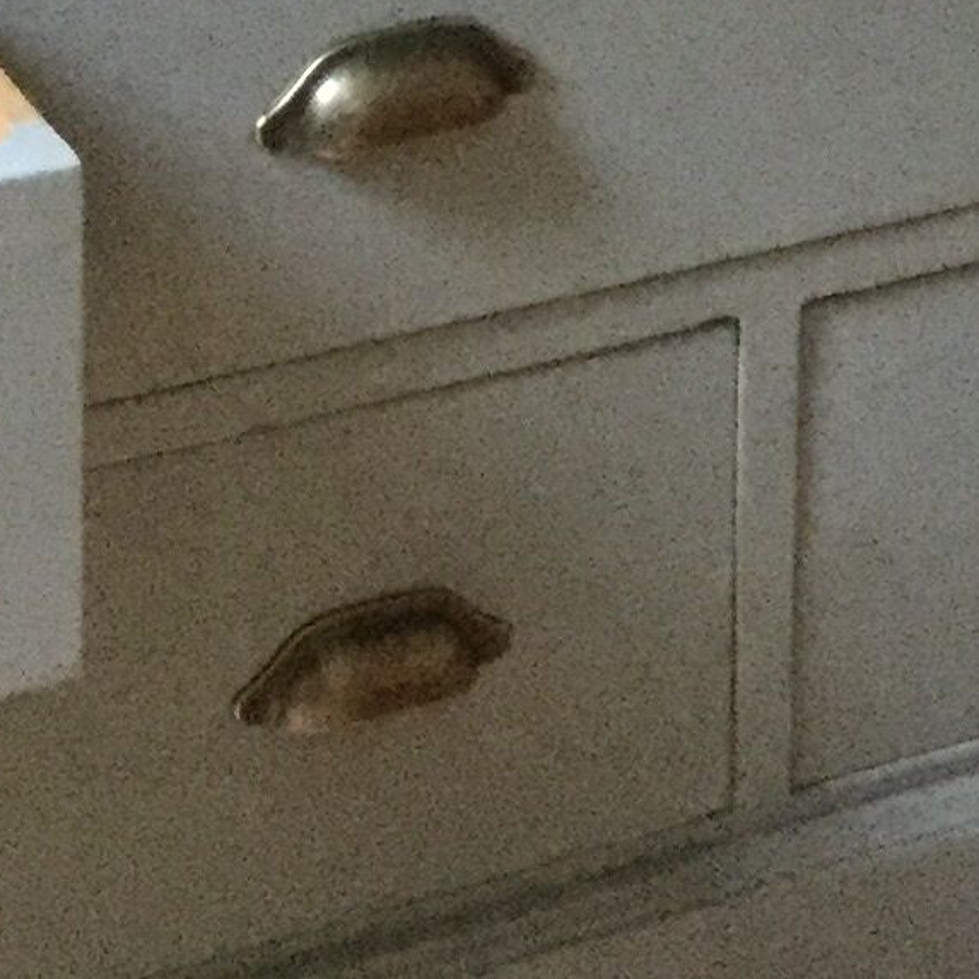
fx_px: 4992
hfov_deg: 11.2
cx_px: 412
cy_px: -634
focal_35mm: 156
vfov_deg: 10.7
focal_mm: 3.3
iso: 320
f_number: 2.4
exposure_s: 1/17
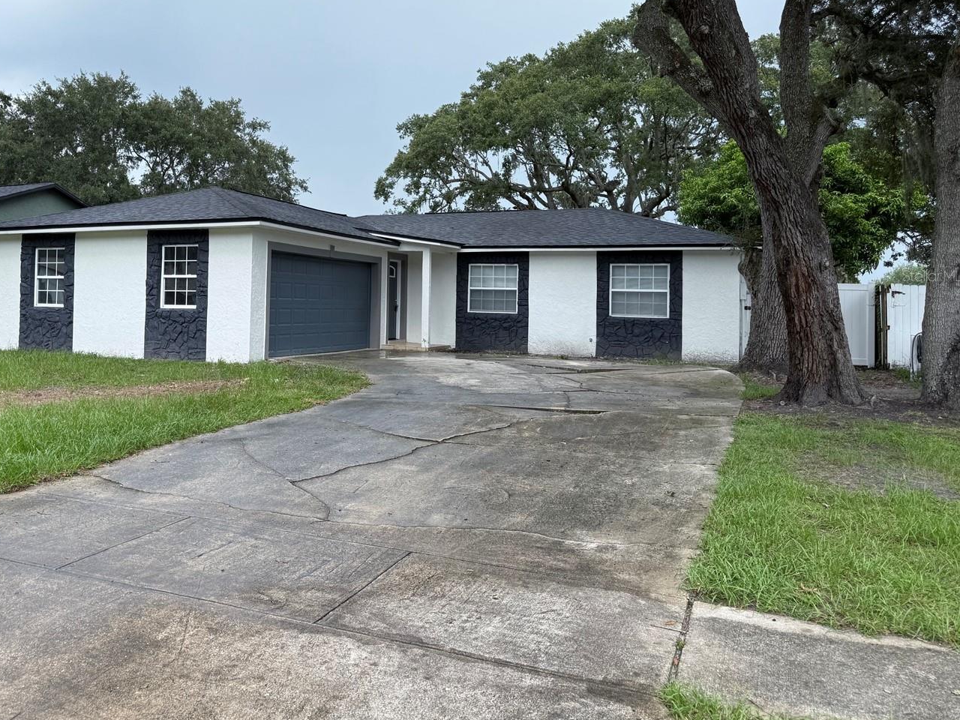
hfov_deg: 59.3
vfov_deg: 46.4
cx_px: 373
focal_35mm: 30
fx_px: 832
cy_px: 275
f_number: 1.78
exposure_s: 1/2611
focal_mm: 6.76
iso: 80
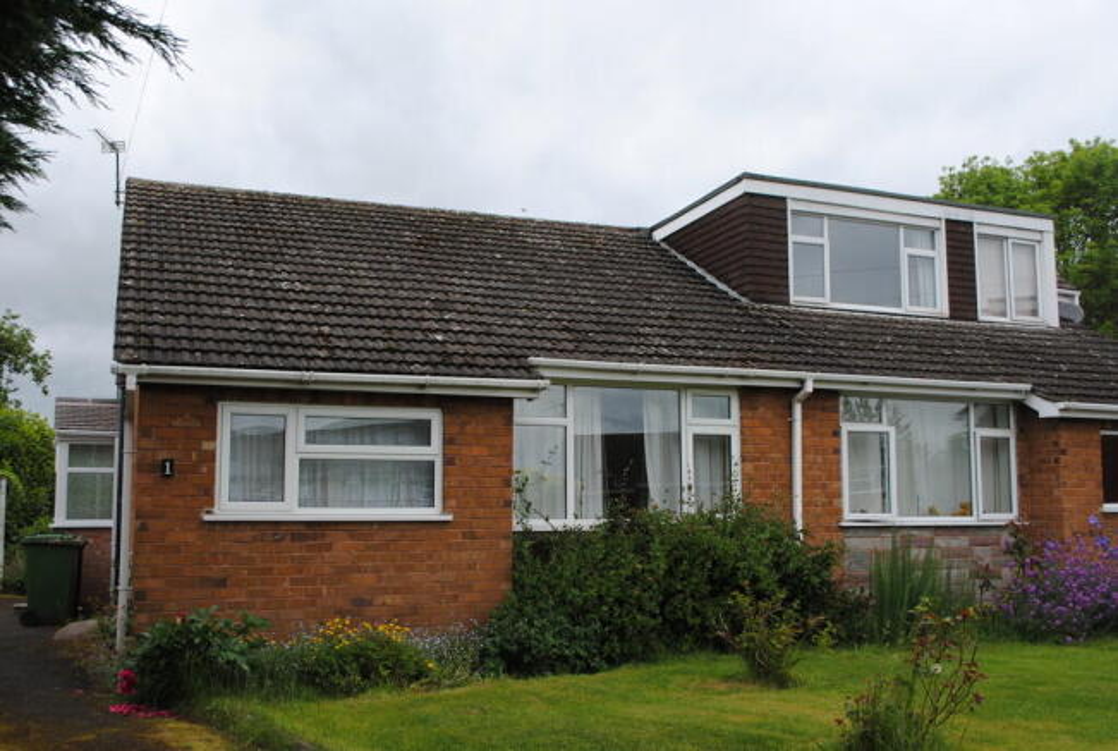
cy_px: 376
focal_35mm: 33
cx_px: 559
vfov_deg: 40.1
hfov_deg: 57.1
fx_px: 1027
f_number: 7.1
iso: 100
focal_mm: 22
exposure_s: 1/200
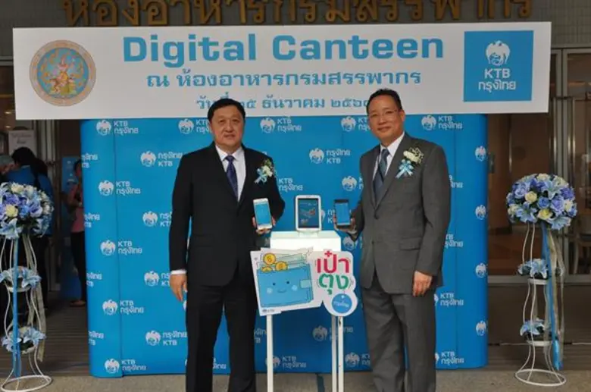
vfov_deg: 36.7
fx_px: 590
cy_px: 196
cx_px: 296
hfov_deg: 53.2
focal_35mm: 36
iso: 400
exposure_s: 1/160
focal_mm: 24
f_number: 6.3
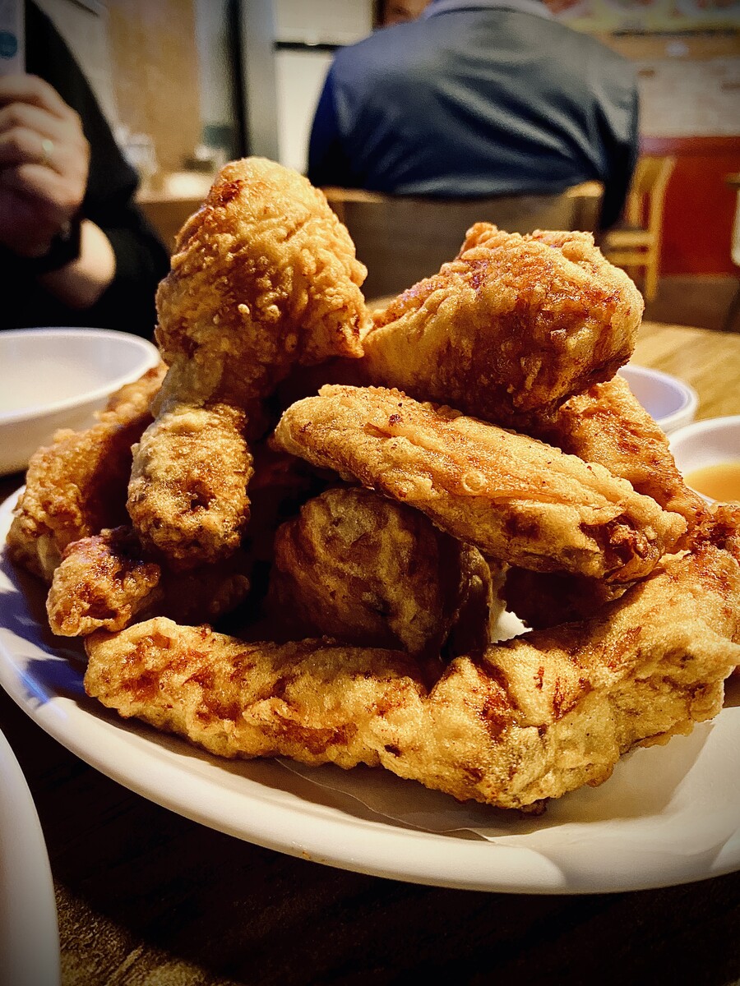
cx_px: 370
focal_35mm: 26
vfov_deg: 67.3
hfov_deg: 53.1
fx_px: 741
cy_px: 493
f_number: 1.8
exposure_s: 1/40
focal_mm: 4.25
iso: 500
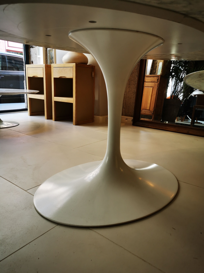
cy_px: 136
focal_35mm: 27
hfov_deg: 51.4
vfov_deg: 65.3
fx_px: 212
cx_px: 102
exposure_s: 1/100
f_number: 1.8
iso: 64
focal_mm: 5.58
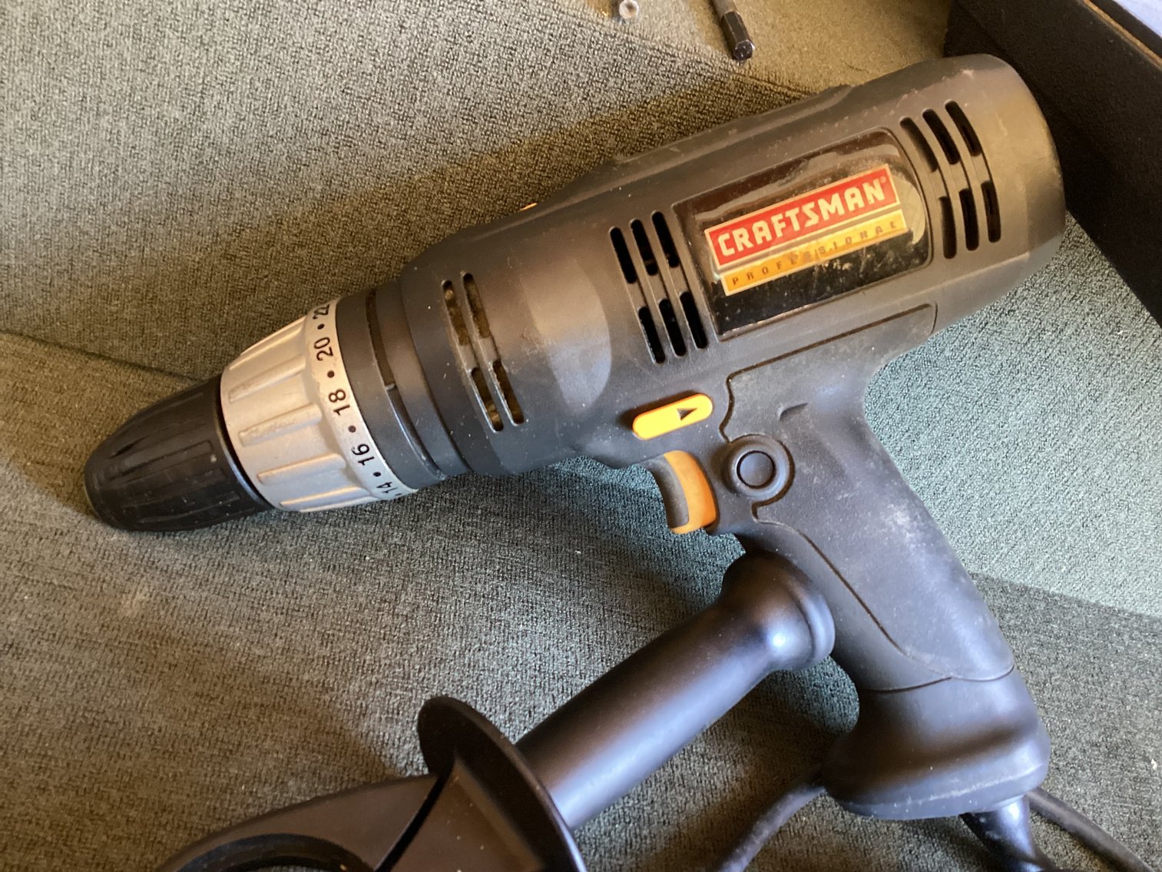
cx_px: 581
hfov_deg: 58.3
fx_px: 1041
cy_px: 436
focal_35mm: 31
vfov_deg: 45.4
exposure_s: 1/50
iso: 320
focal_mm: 3.3
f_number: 2.4
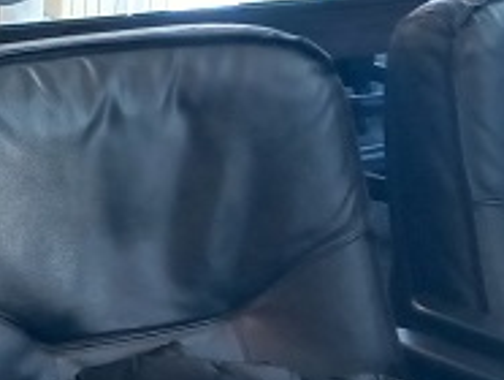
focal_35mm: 116
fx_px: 1691
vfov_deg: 12.6
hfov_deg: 14.4
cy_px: -49
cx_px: -480
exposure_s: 1/25
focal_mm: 4
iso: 250
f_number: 1.8
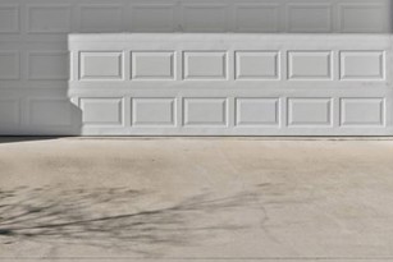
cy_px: -86
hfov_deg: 26.5
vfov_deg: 18.1
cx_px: -42
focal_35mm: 70
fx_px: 764
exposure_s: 1/640
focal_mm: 21
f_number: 8
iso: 1000
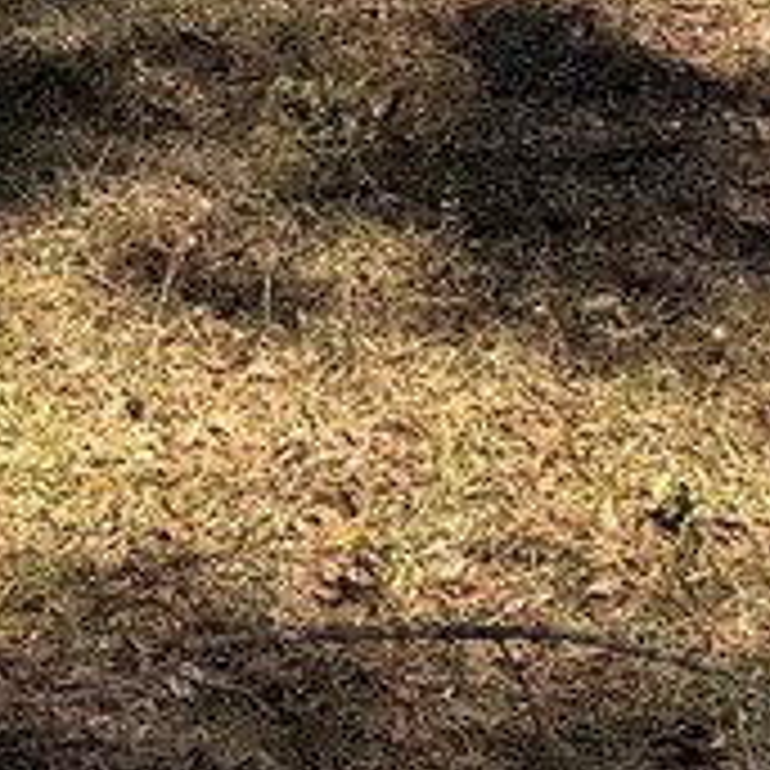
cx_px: 545
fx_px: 5008
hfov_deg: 8.8
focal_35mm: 199
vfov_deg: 8.1
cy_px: -1094
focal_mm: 6.76
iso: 80
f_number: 1.78
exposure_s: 1/2000
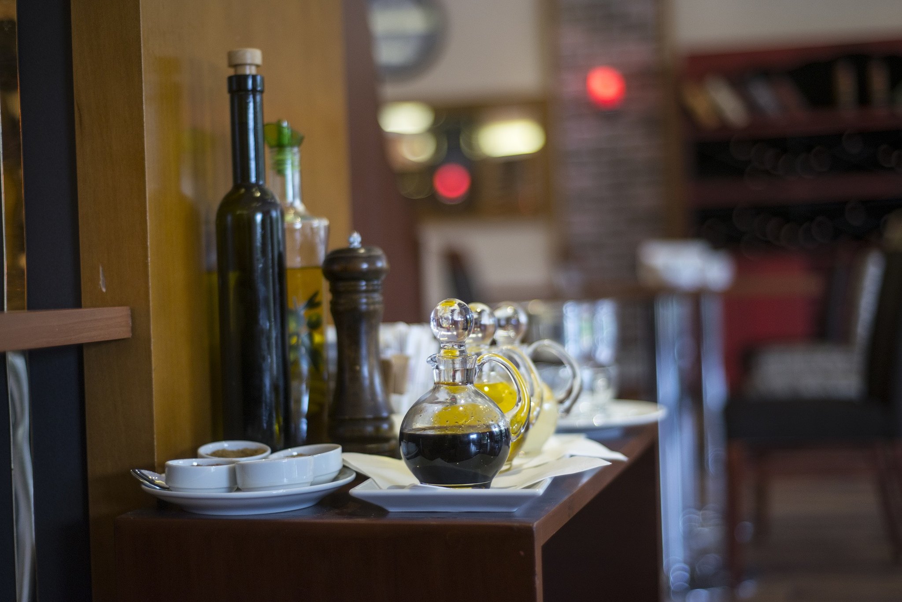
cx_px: 451
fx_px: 1253
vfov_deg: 27.0
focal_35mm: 50
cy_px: 301
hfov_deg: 39.6
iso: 500
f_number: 1.8
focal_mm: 50
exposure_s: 1/100
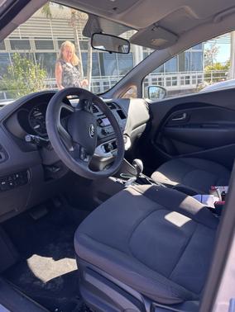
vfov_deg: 71.6
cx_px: 118
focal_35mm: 24
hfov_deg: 56.9
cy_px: 156
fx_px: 217
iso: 80
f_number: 1.78
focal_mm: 6.86
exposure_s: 1/473
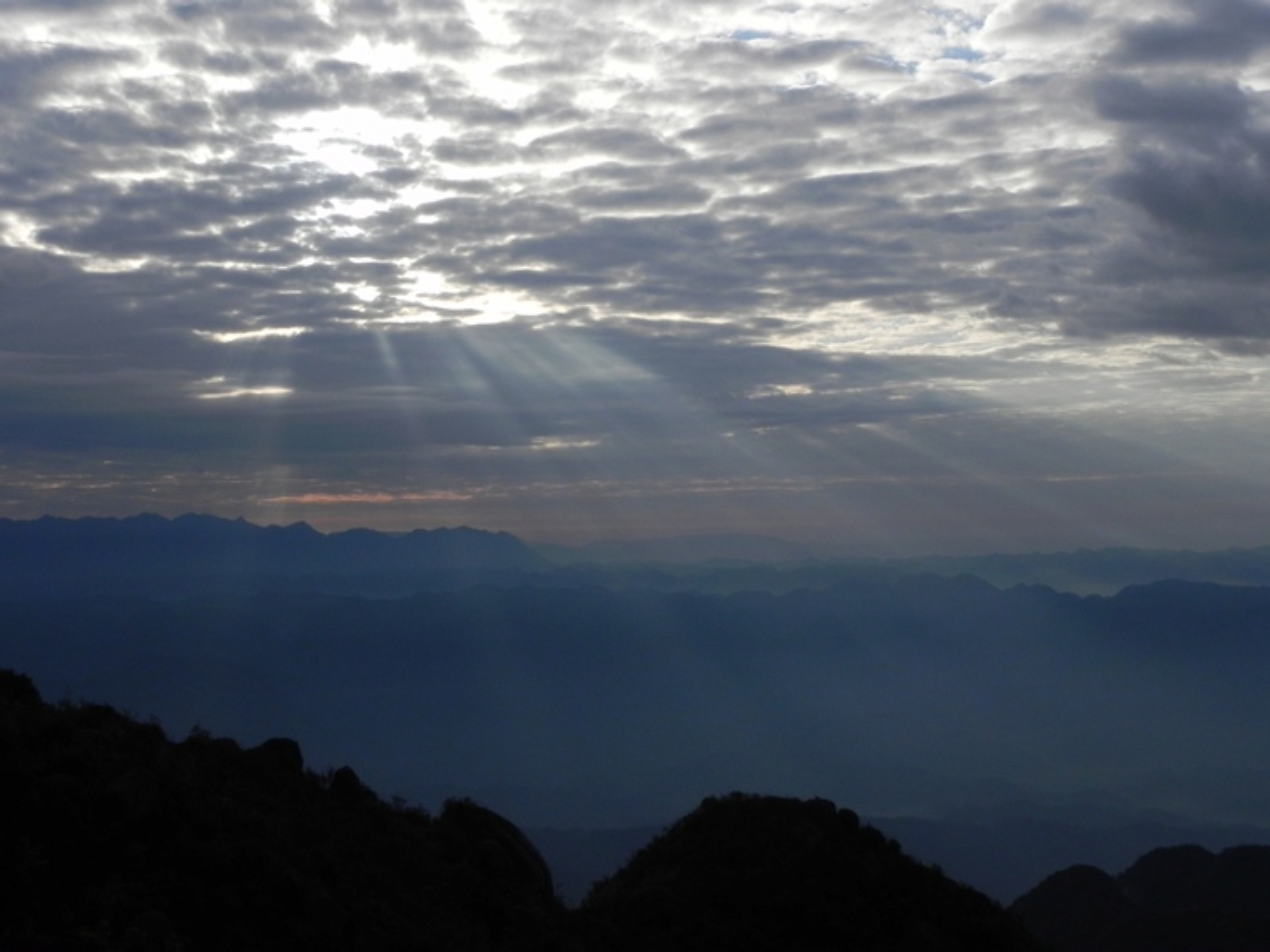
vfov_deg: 28.0
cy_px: 476
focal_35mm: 52
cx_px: 635
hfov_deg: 36.8
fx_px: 1908
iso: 160
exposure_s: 1/654
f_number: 8
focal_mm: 9.2
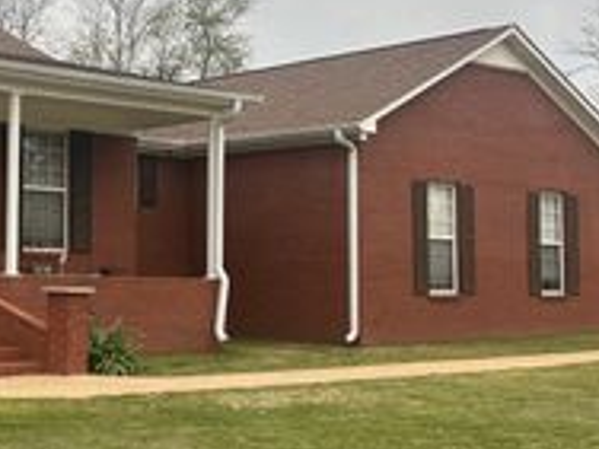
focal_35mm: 69
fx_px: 1194
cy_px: 199
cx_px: 0
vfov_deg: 21.3
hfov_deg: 26.6
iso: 40
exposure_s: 1/212
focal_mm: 5.7
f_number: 1.5
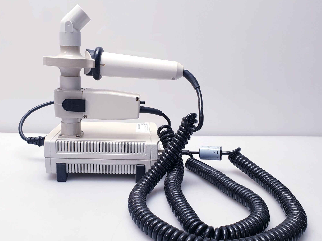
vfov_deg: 42.9
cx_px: 139
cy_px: 133
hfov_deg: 55.2
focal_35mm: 33
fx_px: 307
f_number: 2.4
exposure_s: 1/50
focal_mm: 4.3
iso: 80
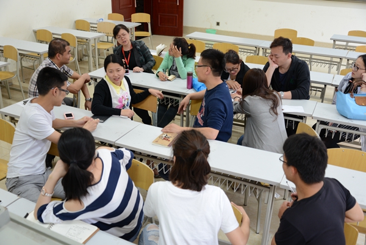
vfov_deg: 36.9
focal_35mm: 36
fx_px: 366
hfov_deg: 53.1
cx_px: 183
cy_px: 122
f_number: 4.5
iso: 640
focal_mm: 36
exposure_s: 1/30
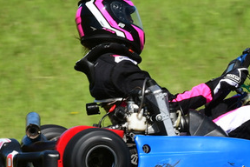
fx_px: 9833
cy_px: 70
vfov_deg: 1.0
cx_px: 220
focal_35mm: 1416
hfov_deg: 1.5
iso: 400
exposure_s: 1/640
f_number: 11
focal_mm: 340
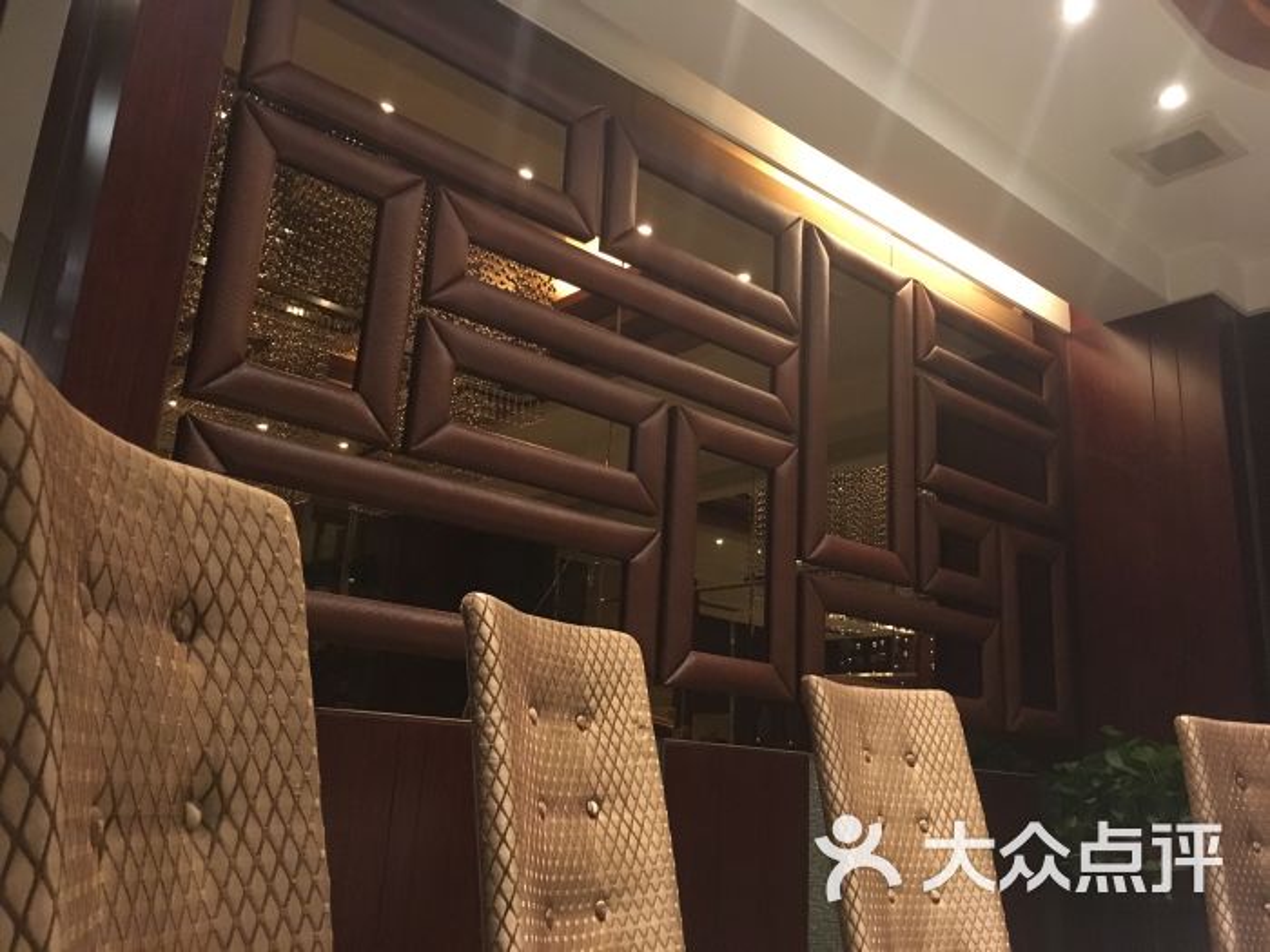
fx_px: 1064
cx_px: 635
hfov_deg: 61.7
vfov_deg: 48.2
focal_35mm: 29
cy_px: 476
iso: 320
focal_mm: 4.15
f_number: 2.2
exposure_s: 1/17
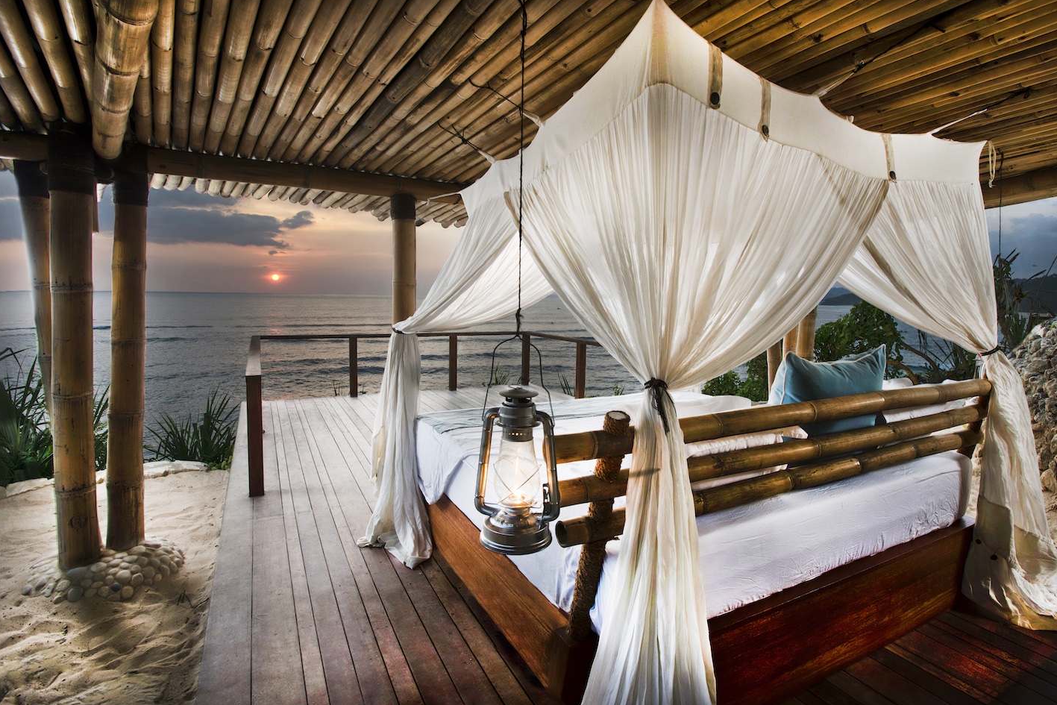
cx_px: 555
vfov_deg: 67.4
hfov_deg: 89.9
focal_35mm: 18
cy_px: 341
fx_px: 529
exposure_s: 1/6
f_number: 11
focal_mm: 17
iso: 100
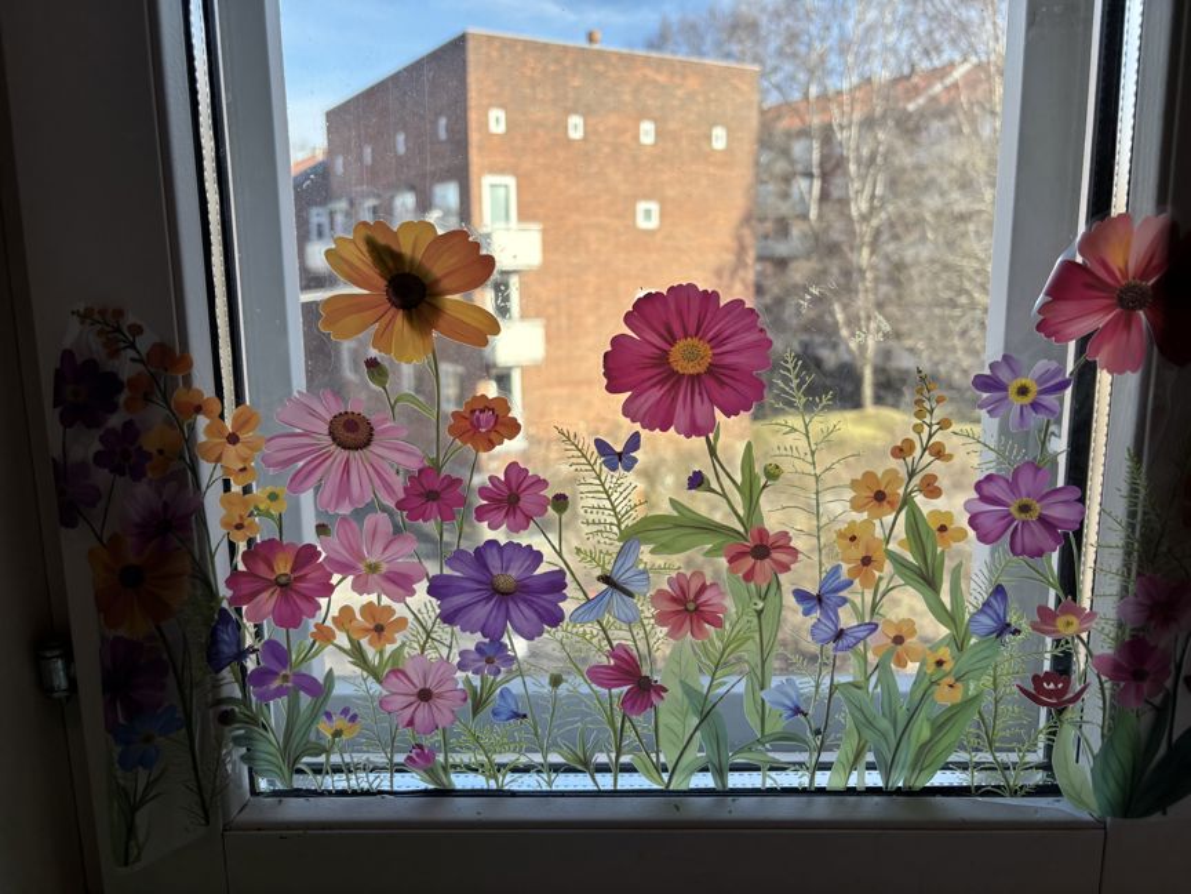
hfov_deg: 67.3
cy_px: 447
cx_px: 596
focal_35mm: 26
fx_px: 895
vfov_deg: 53.1
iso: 50
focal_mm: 5.96
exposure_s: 1/544
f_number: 1.6
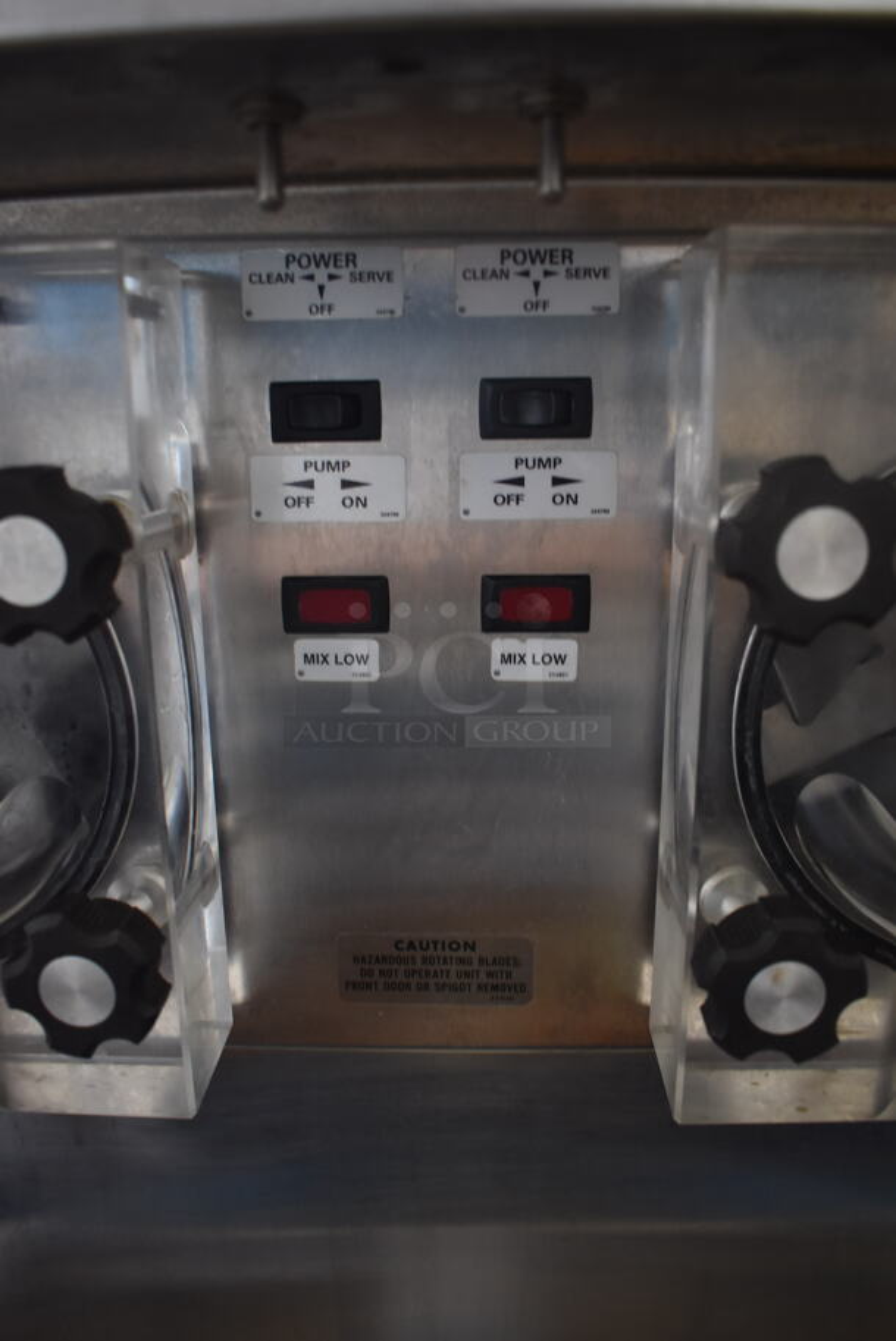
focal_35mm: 27
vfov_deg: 67.3
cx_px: 448
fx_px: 1006
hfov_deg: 48.0
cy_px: 670
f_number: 3.5
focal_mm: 18
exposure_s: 1/160
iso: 800
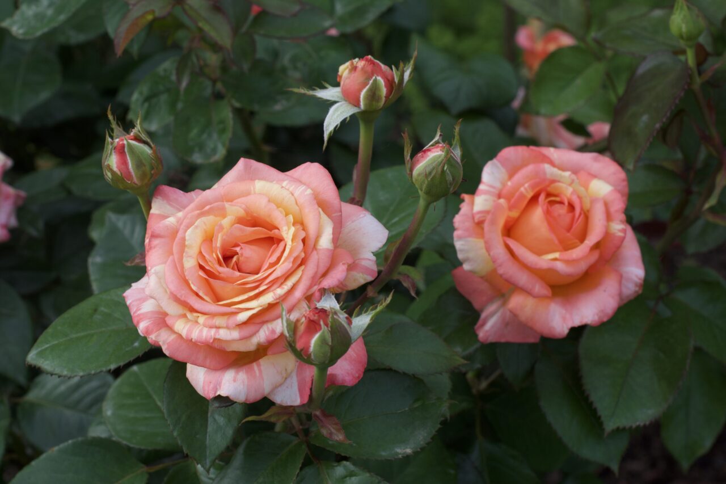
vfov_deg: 18.2
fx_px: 1512
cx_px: 363
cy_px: 242
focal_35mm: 75
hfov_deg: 27.0
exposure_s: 1/250
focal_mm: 50
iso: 220
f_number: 8
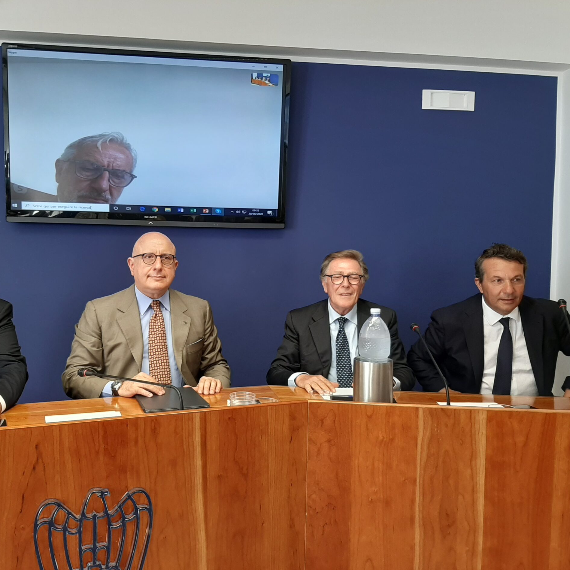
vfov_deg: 52.5
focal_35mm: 31
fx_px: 578
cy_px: 288
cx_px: 241
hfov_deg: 52.3
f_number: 1.7
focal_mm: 3.93
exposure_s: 1/50
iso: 50
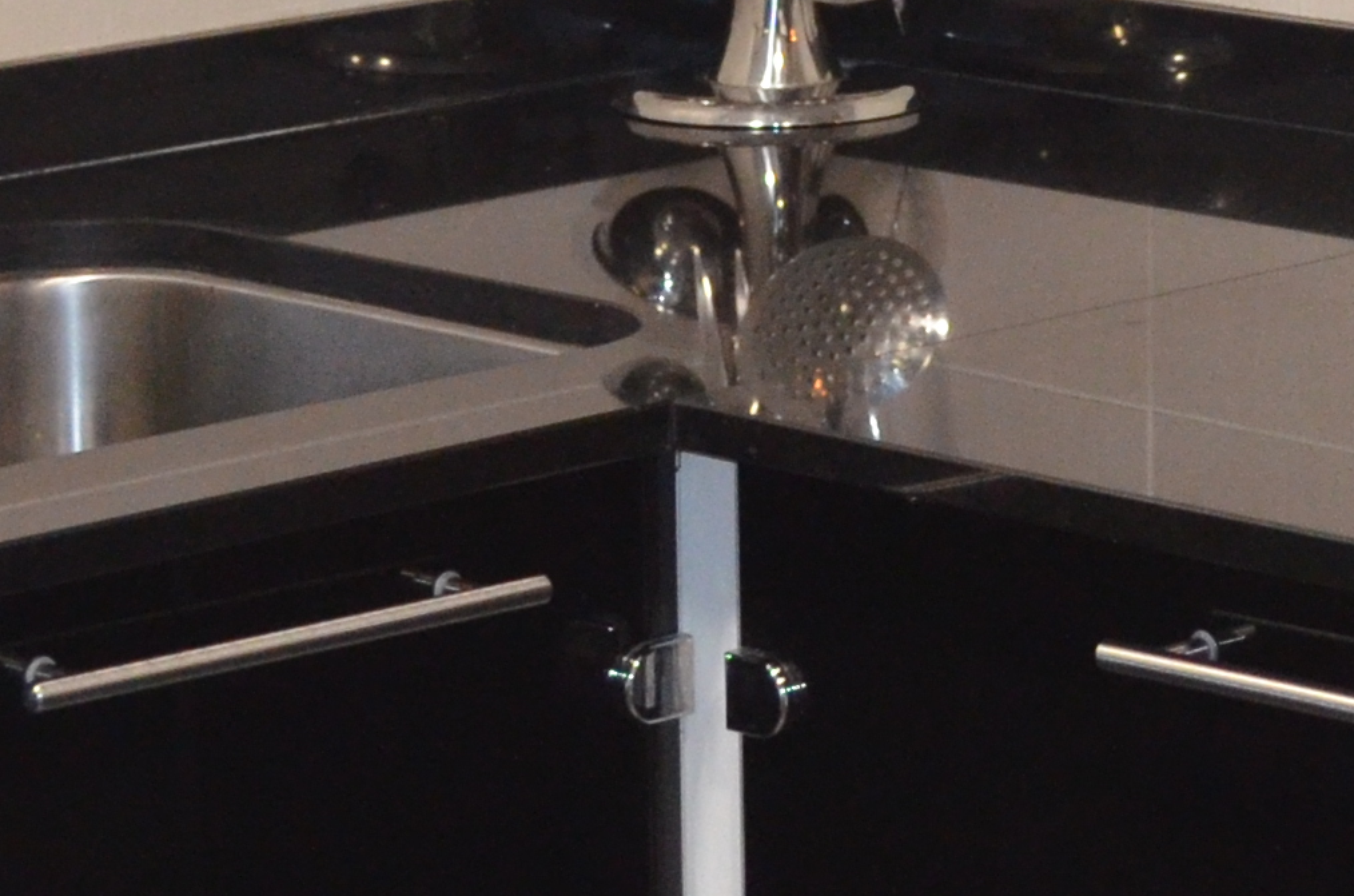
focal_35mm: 175
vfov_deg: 7.6
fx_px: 6566
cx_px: 1901
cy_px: -517
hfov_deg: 11.4
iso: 1600
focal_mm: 24
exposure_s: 1/60
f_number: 4
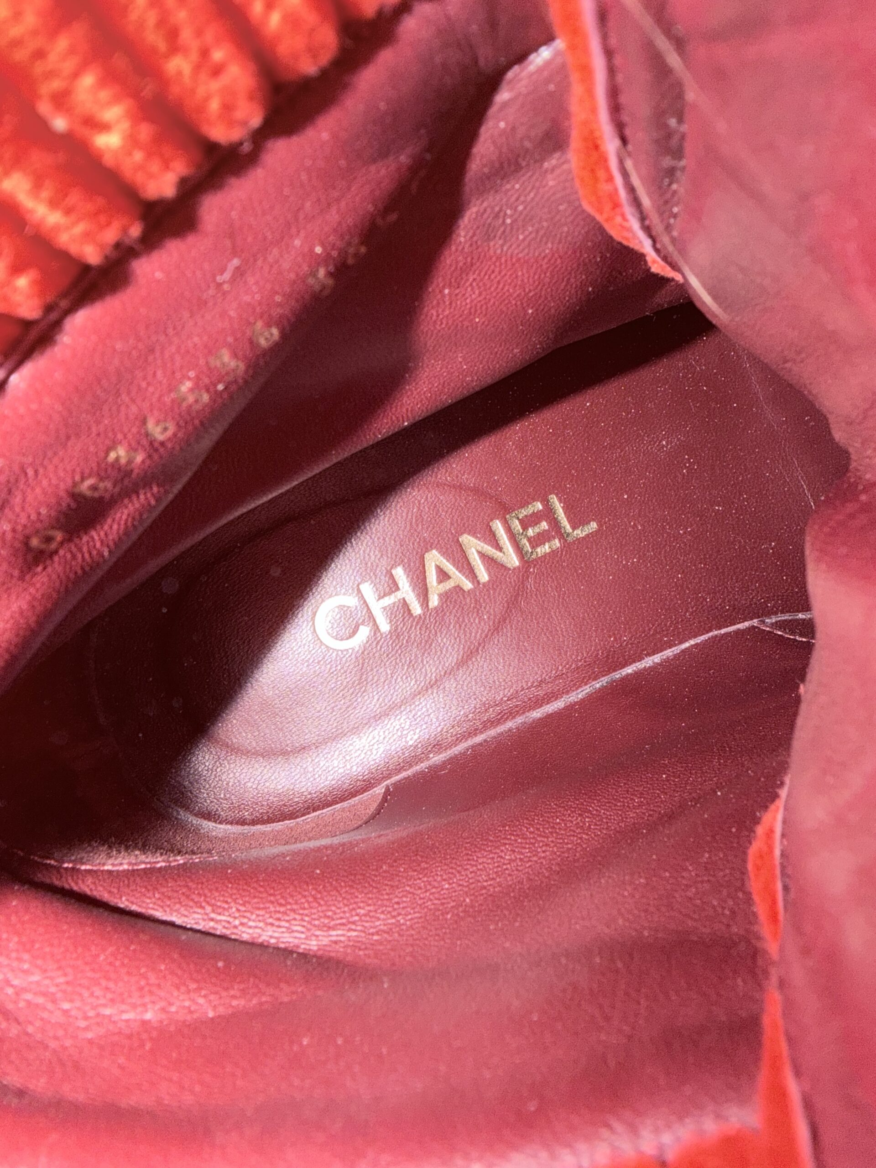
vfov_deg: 71.6
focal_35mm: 24
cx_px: 438
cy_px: 584
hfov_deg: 56.8
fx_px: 810
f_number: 2.2
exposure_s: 1/50
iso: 40
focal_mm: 2.22
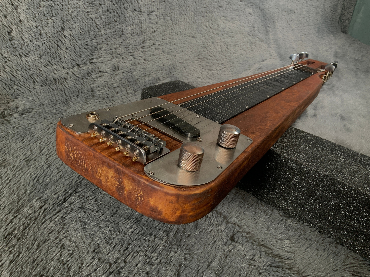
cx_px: 185
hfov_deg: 61.7
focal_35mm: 29
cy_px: 138
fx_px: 310
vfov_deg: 48.2
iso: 40
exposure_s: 1/104
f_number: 1.8
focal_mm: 3
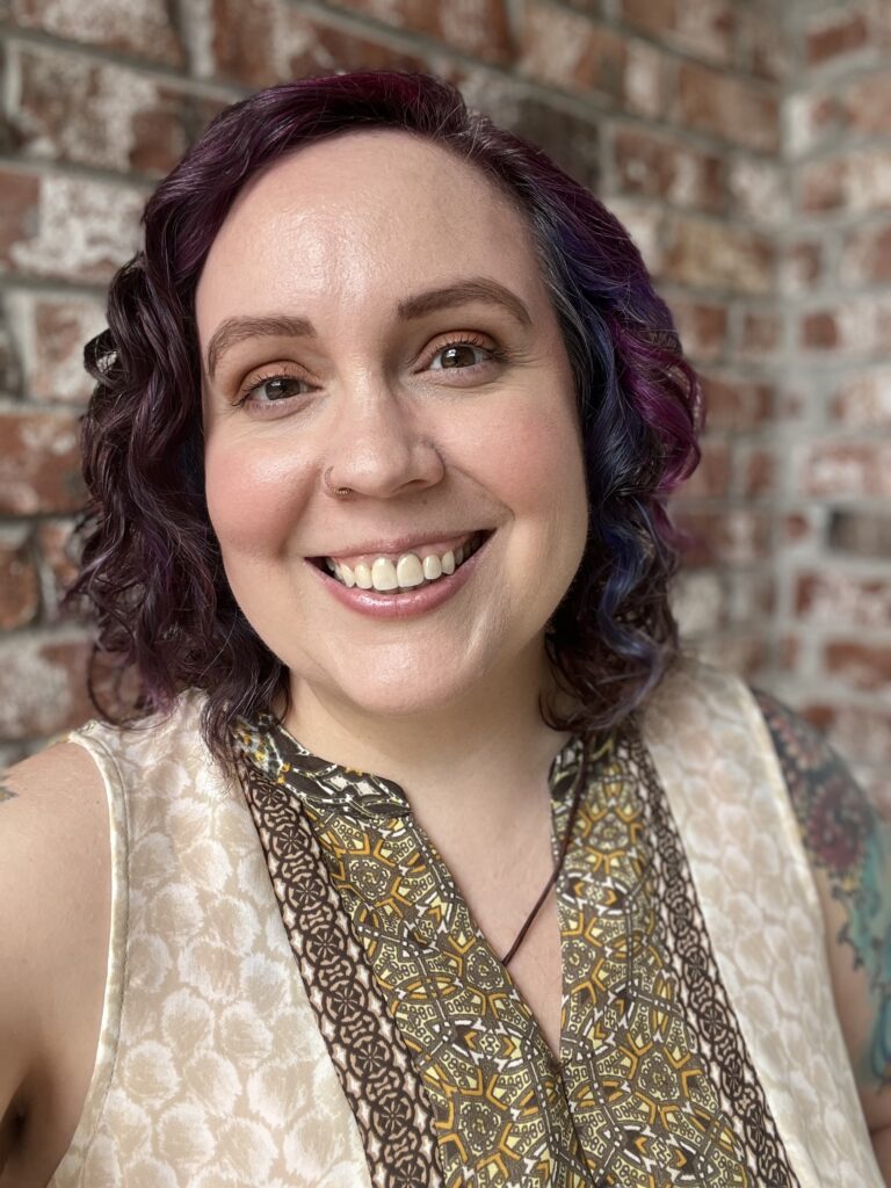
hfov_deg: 46.8
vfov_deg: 60.0
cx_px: 446
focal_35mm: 30
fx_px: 1030
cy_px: 594
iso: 32
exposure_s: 1/121
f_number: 2.2
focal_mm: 2.71
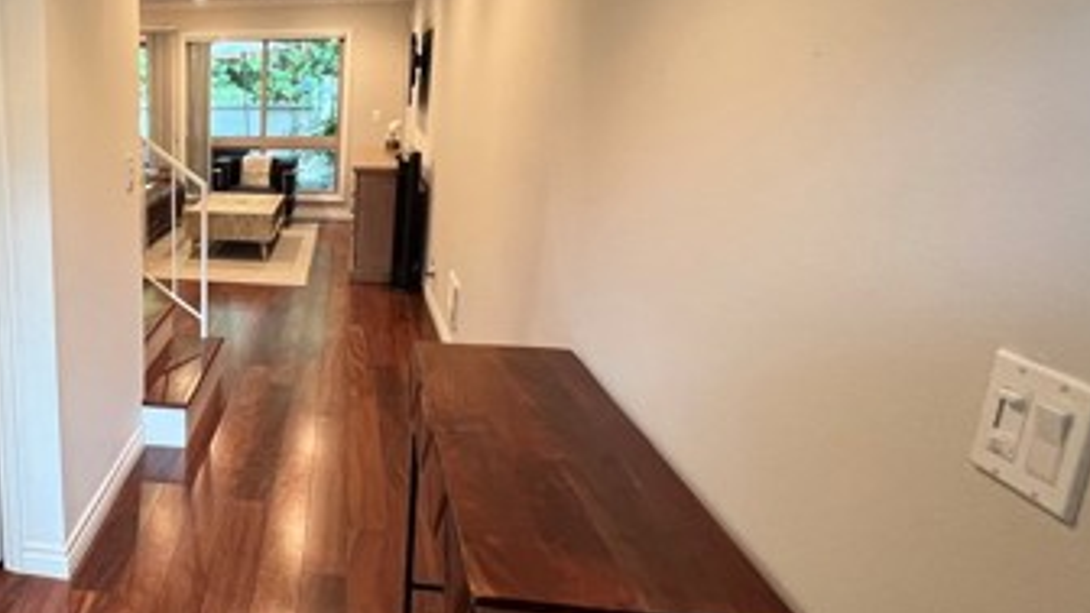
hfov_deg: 61.4
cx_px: 156
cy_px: 292
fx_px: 780
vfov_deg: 42.9
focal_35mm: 27
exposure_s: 1/60
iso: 320
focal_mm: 1.57
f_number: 1.8
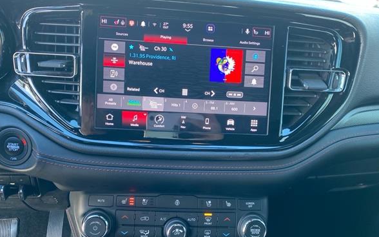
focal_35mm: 30
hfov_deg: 62.9
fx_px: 310
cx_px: 180
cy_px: 143
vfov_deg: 41.6
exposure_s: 1/60
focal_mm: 4.25
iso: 125
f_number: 1.8
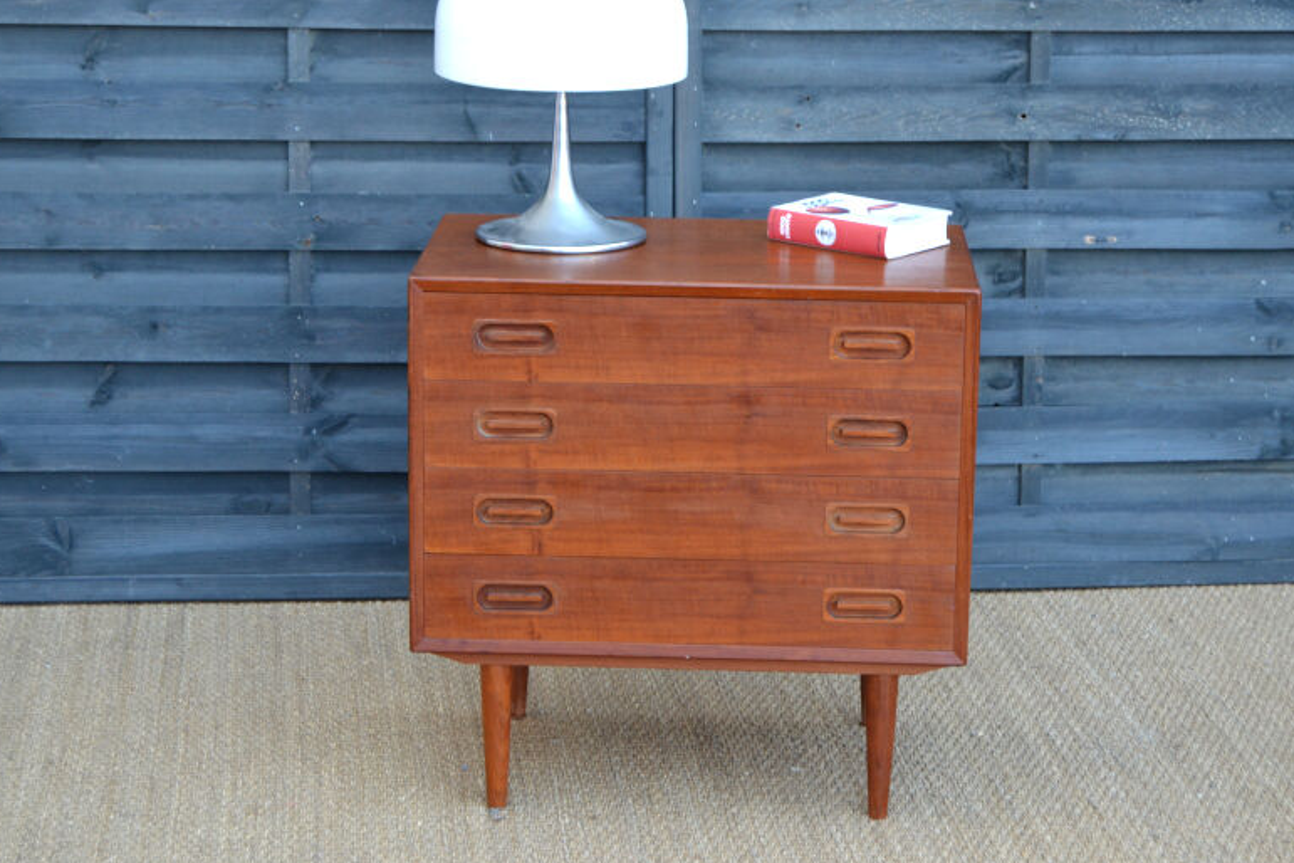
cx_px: 690
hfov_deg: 24.2
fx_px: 3019
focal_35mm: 84
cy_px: 393
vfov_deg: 16.3
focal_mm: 48
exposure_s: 1/80
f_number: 5.3
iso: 400
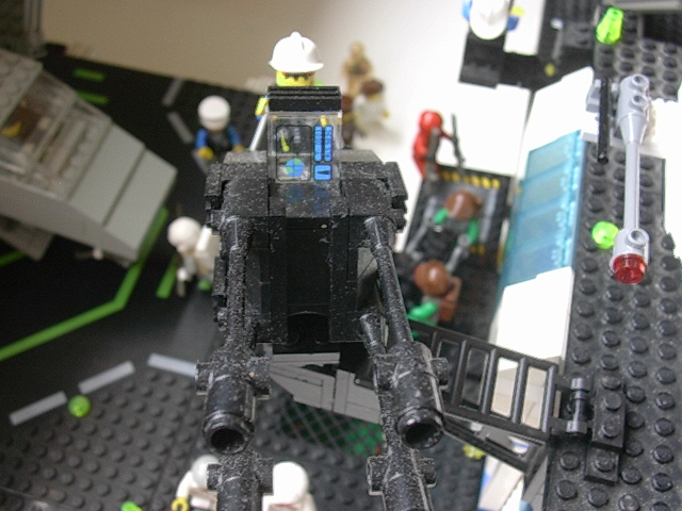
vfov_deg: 32.2
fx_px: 887
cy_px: 256
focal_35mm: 45
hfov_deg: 42.1
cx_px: 341
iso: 70
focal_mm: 6.7
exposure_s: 1/17.4
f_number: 2.9
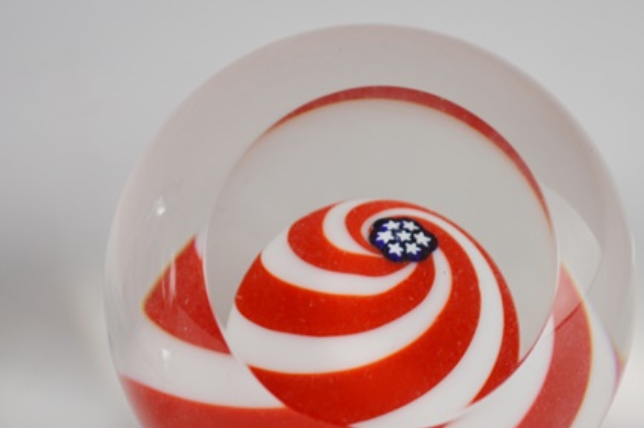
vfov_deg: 13.4
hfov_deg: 20.0
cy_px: 252
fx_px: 1823
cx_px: 409
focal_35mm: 102
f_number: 5.6
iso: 280
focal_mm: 48
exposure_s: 1/125
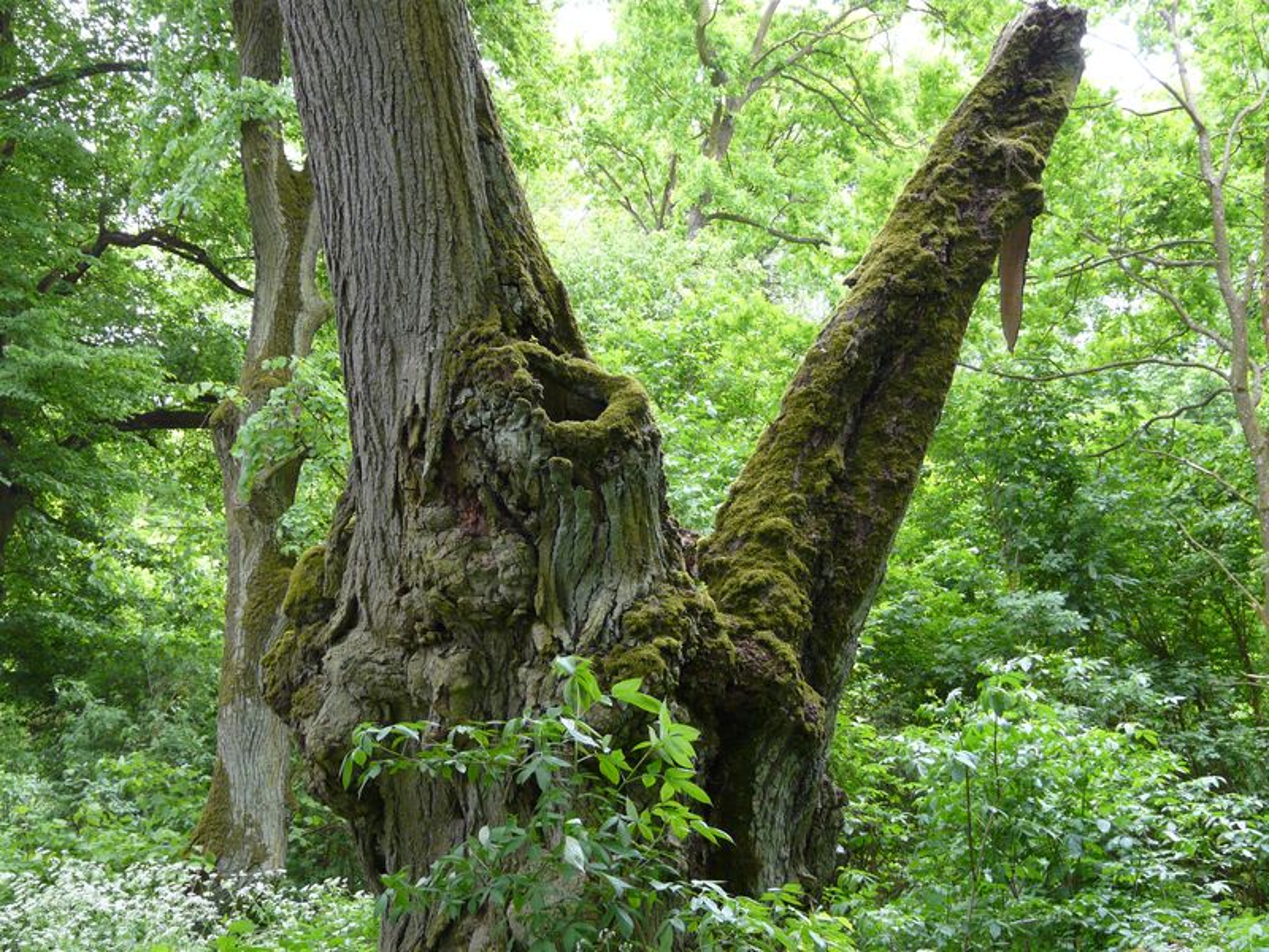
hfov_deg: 36.2
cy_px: 476
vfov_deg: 27.5
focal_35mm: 53
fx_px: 1943
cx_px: 634
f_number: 3.2
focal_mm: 8.8
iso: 200
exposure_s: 1/40
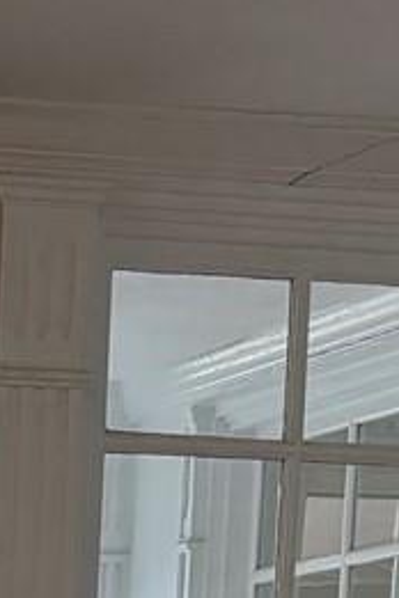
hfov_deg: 6.2
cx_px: -518
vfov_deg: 8.8
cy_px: 1416
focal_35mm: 212
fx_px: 3524
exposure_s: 1/120
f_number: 1.6
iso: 80
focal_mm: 5.96
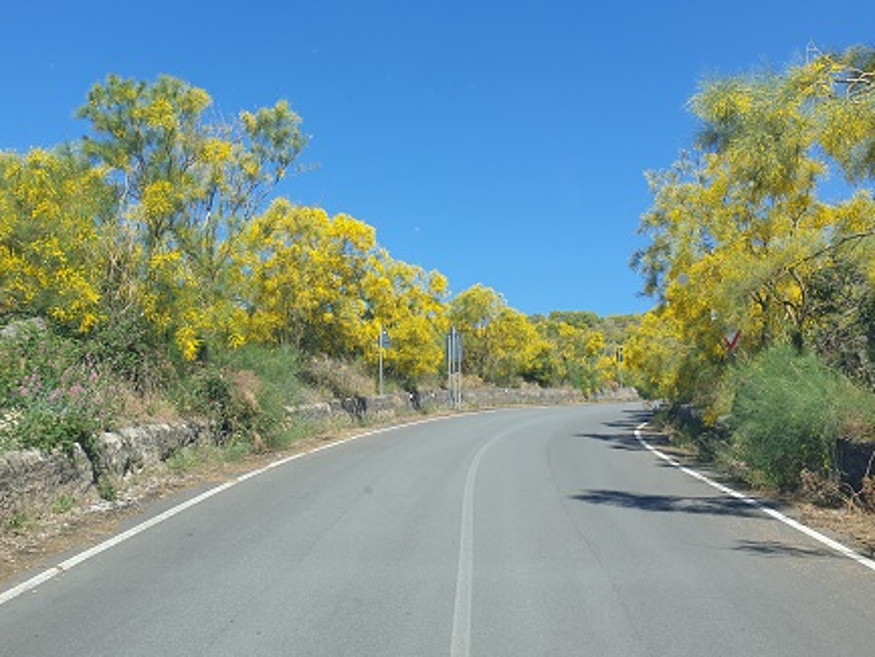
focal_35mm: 36
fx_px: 910
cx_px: 360
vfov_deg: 39.2
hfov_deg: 51.1
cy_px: 216
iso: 50
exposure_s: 1/924
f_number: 2.4
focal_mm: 4.3
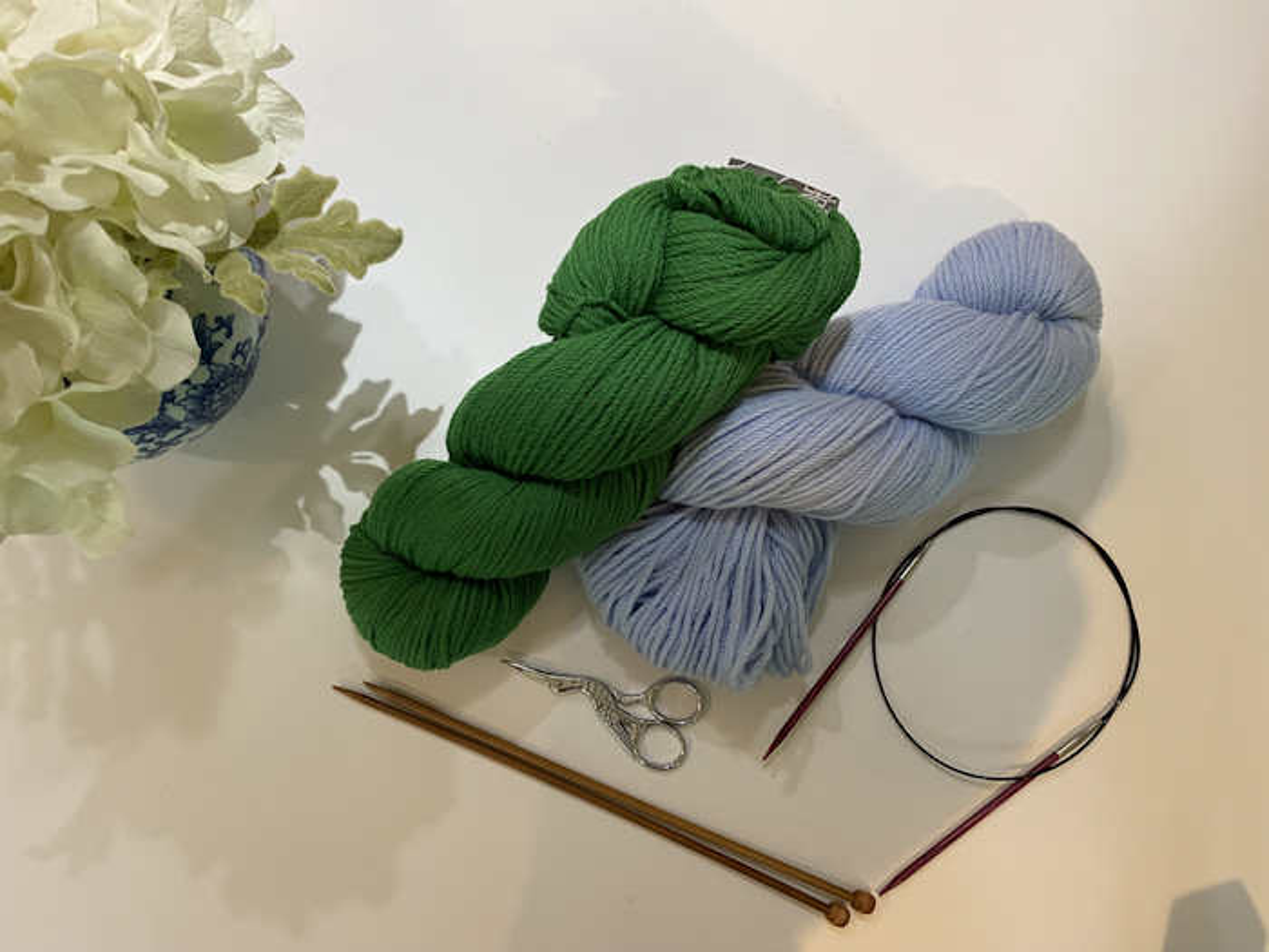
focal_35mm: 26
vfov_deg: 53.1
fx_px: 953
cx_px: 634
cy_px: 476
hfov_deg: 67.3
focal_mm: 4.25
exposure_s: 1/60
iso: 200
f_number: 1.8
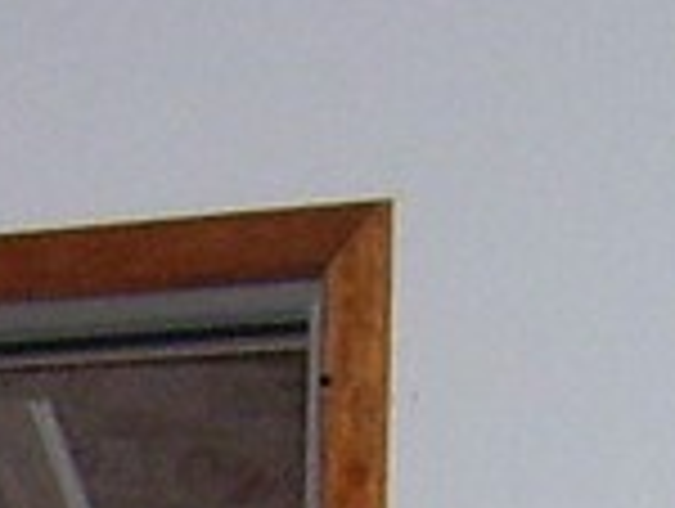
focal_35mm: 272
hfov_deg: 6.7
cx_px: -1166
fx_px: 5312
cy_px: 1798
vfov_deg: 5.1
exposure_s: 1/60
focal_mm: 5.6
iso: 125
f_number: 2.7
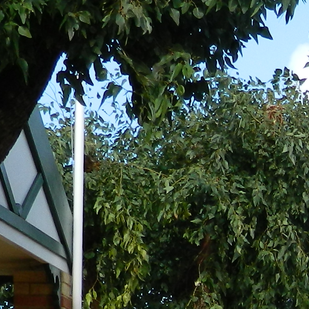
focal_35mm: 179
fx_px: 1808
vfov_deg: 9.2
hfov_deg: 9.4
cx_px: 538
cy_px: 620
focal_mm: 6.2
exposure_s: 1/500
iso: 80
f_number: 3.3
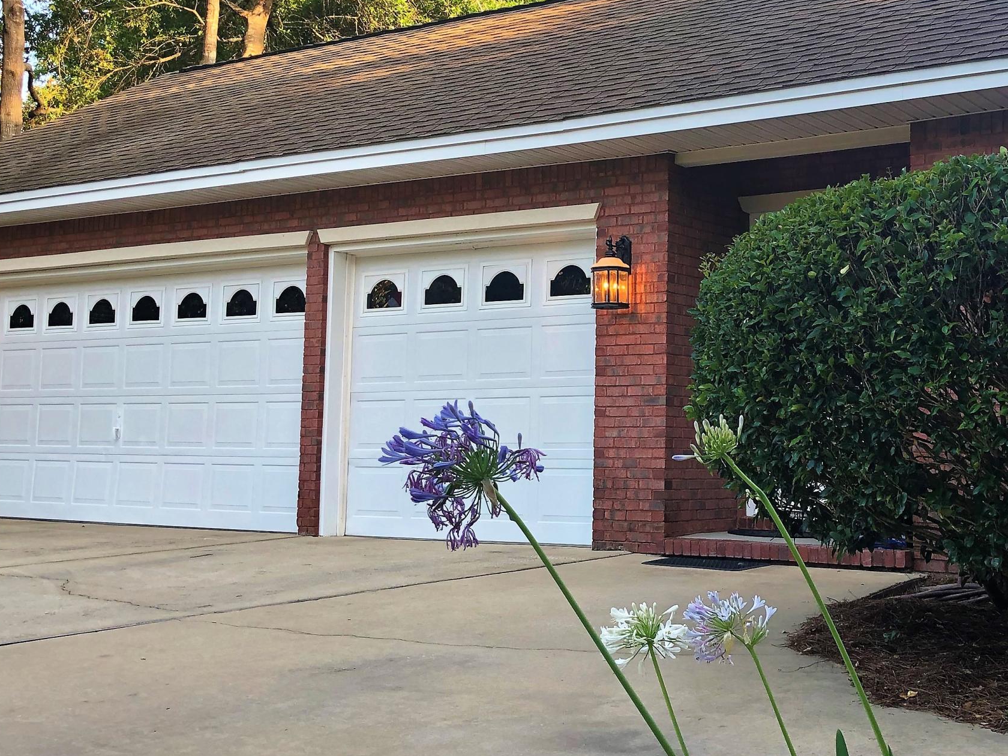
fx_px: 1456
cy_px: 315
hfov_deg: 37.6
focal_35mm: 50
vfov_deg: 29.1
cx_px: 700
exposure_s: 1/120
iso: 25
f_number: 1.8
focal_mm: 3.99
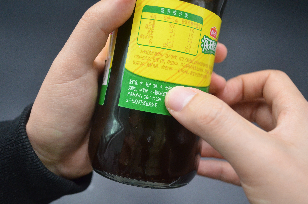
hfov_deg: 49.6
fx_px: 333
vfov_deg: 34.1
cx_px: 154
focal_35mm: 39
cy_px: 102
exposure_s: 1/400
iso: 1600
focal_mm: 26
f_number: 4.2
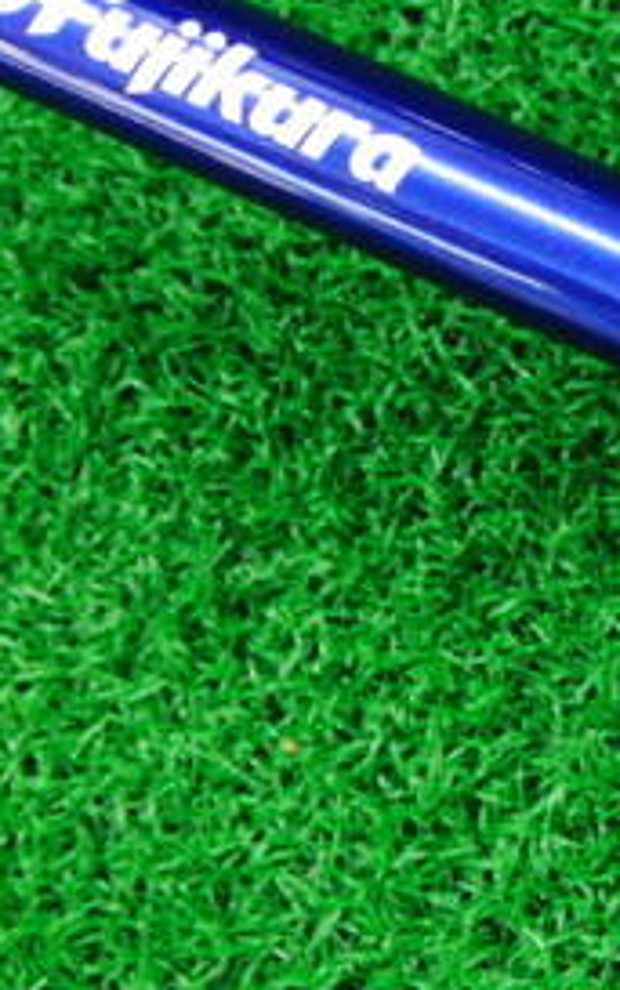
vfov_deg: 22.5
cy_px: 410
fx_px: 2483
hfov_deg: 13.4
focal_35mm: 92
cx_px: 946
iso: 400
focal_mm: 6.42
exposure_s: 1/25
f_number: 3.6
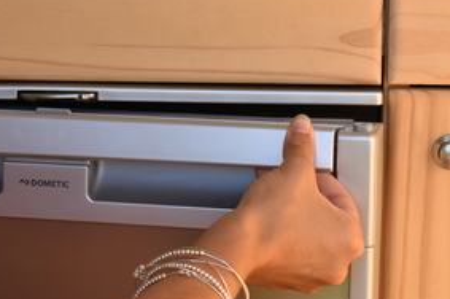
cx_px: 227
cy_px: 91
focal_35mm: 122
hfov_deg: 16.8
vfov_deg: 11.2
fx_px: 1523
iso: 250
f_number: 8
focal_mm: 46
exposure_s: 1/250
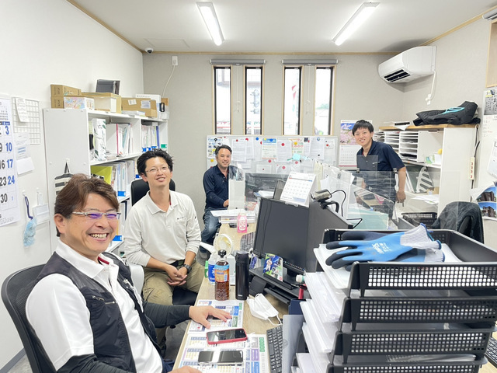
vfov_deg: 53.1
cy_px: 186
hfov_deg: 67.3
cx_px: 248
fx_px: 373
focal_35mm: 26
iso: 125
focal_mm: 4.2
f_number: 1.6
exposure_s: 1/50
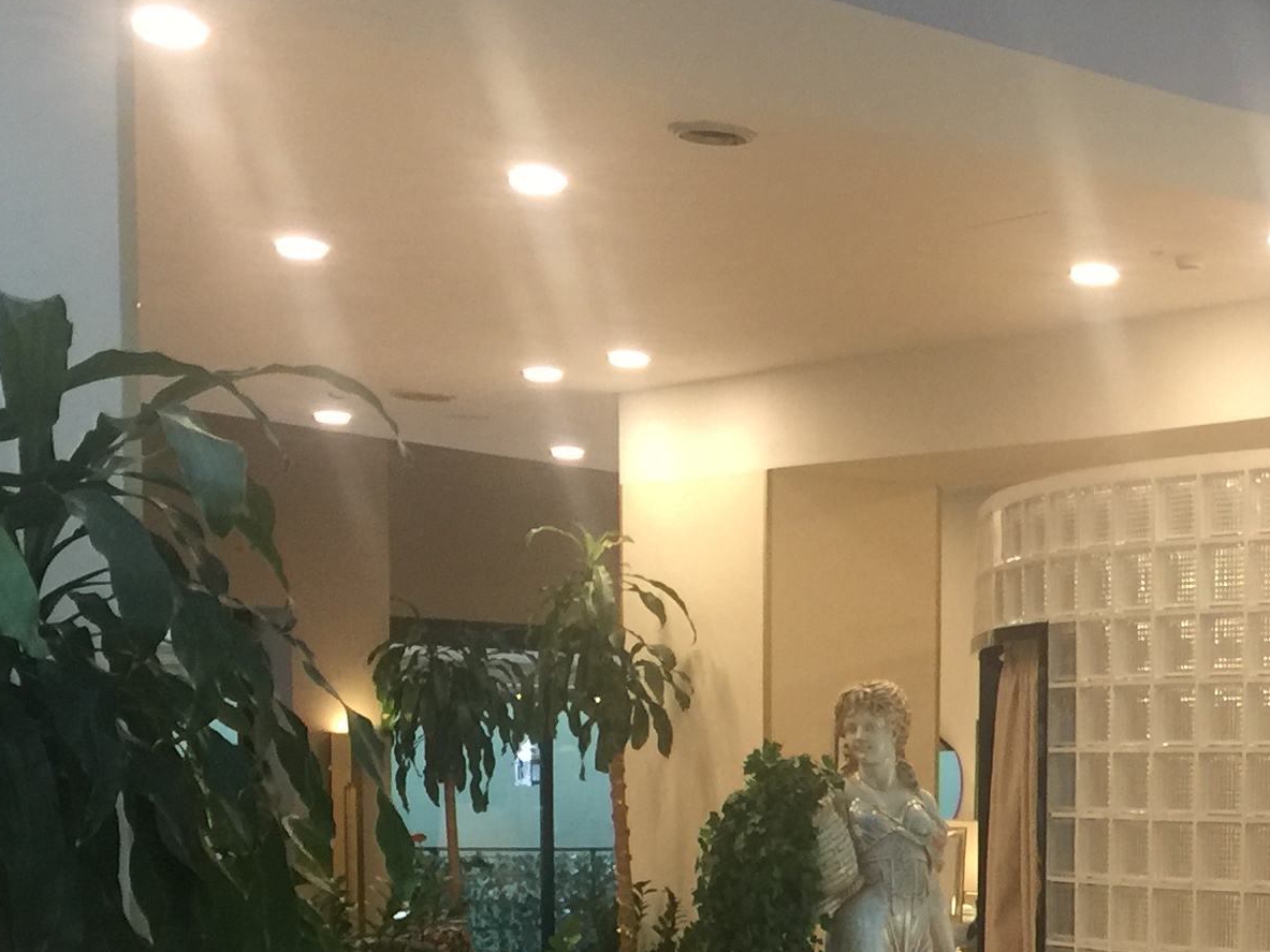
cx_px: 1420
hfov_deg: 22.9
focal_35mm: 80
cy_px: 1043
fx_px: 2935
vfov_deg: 17.8
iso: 64
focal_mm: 4.15
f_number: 2.2
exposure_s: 1/17
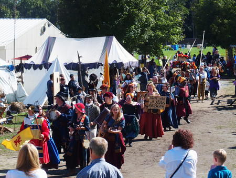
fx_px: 764
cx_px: 118
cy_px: 89
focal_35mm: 112
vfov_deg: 13.2
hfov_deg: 17.6
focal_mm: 24
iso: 100
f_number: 3.5
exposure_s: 1/800
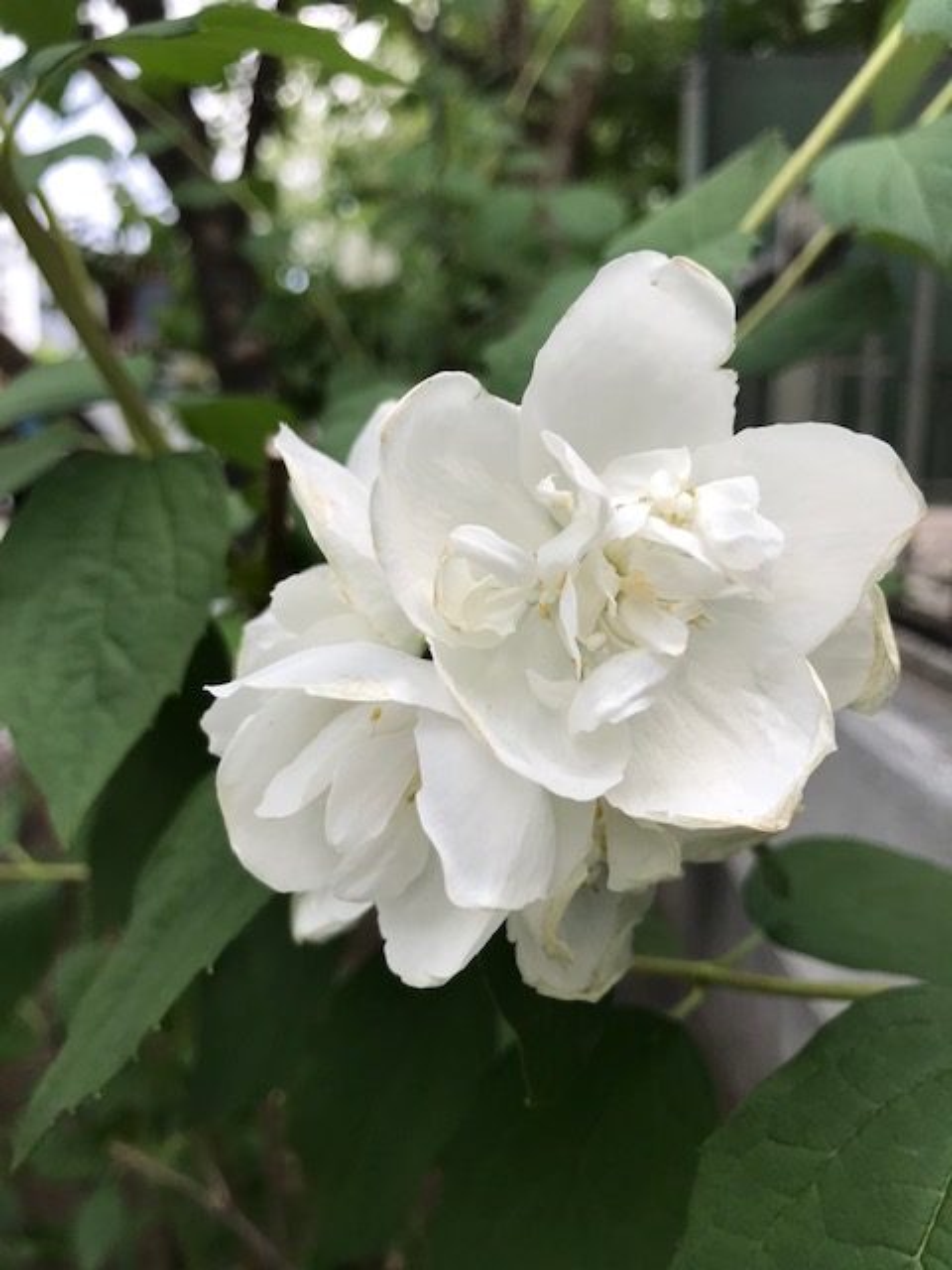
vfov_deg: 63.4
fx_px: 1027
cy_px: 635
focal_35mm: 28
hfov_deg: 49.7
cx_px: 476
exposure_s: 1/365
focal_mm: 3.99
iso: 20
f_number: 1.8
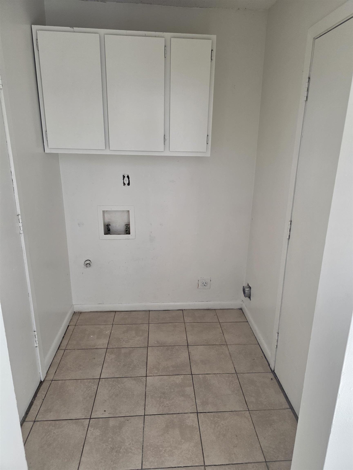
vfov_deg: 73.9
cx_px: 176
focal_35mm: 23
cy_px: 235
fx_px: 313
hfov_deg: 58.9
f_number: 1.7
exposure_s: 1/180
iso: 200
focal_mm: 6.3
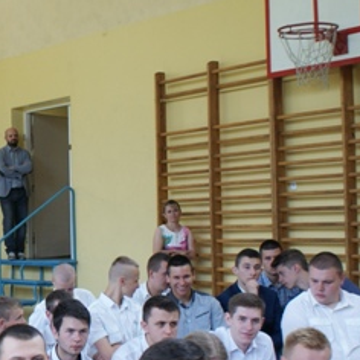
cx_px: -18
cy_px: 201
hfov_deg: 18.7
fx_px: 1059
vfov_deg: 19.3
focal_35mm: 90
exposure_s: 1/40
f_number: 4.5
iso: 125
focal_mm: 26
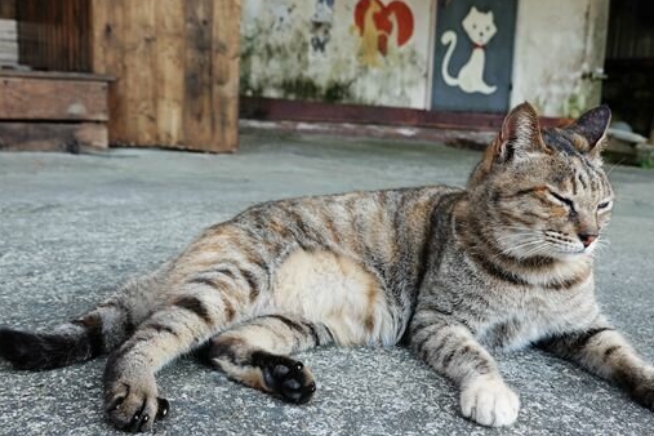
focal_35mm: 41
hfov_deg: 47.3
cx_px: 370
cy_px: 233
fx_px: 745
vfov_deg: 32.6
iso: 125
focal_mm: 12.01
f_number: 3.5
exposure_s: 1/125
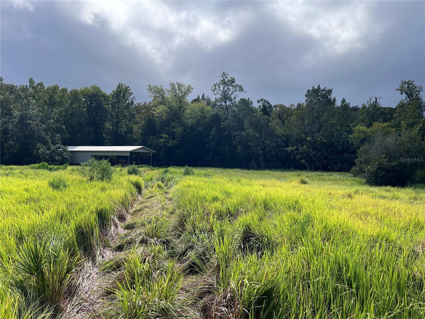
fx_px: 319
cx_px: 212
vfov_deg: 53.1
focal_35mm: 26
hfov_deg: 67.3
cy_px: 160
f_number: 1.5
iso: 50
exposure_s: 1/3968
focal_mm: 5.7
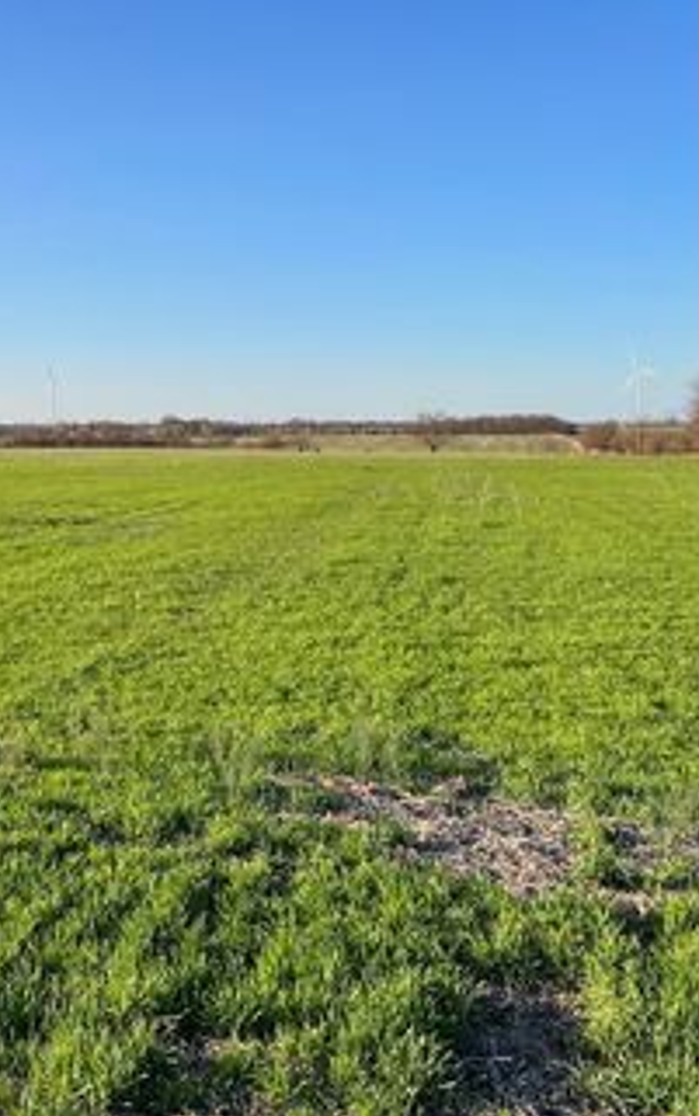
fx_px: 1126
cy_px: 558
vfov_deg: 52.7
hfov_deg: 31.2
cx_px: -43
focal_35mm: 37
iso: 50
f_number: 1.5
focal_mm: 5.7
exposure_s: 1/2632
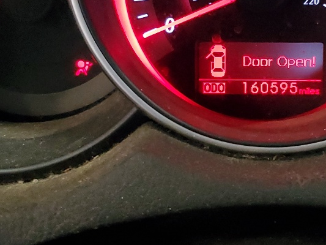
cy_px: 65
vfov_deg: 18.8
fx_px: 735
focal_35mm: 78
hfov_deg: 24.8
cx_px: 240
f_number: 1.5
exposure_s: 1/60.2
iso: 329
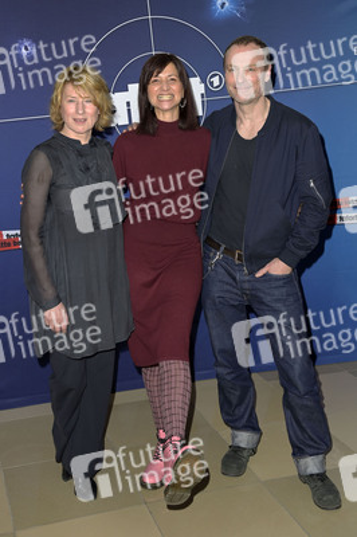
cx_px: 178
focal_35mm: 46
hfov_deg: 29.2
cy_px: 268
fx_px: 685
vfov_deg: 42.8
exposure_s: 1/250
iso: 640
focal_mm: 46
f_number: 5.6
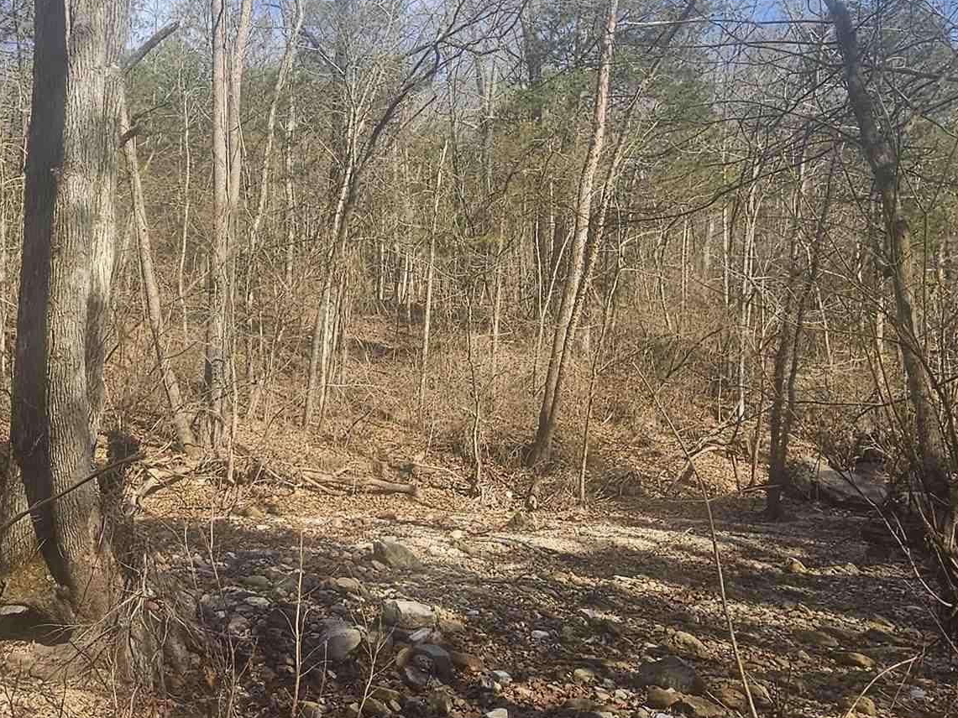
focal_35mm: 35
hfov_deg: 51.5
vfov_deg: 40.7
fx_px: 969
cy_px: 363
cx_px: 306
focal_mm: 2.2
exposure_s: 1/900
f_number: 2.2
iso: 50
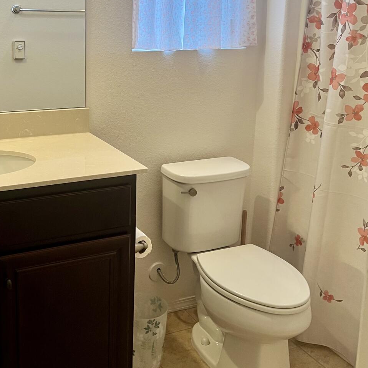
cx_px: 144
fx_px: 577
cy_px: 115
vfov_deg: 34.9
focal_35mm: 48
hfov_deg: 35.2
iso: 80
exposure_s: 1/60
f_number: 1.5
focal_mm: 5.7
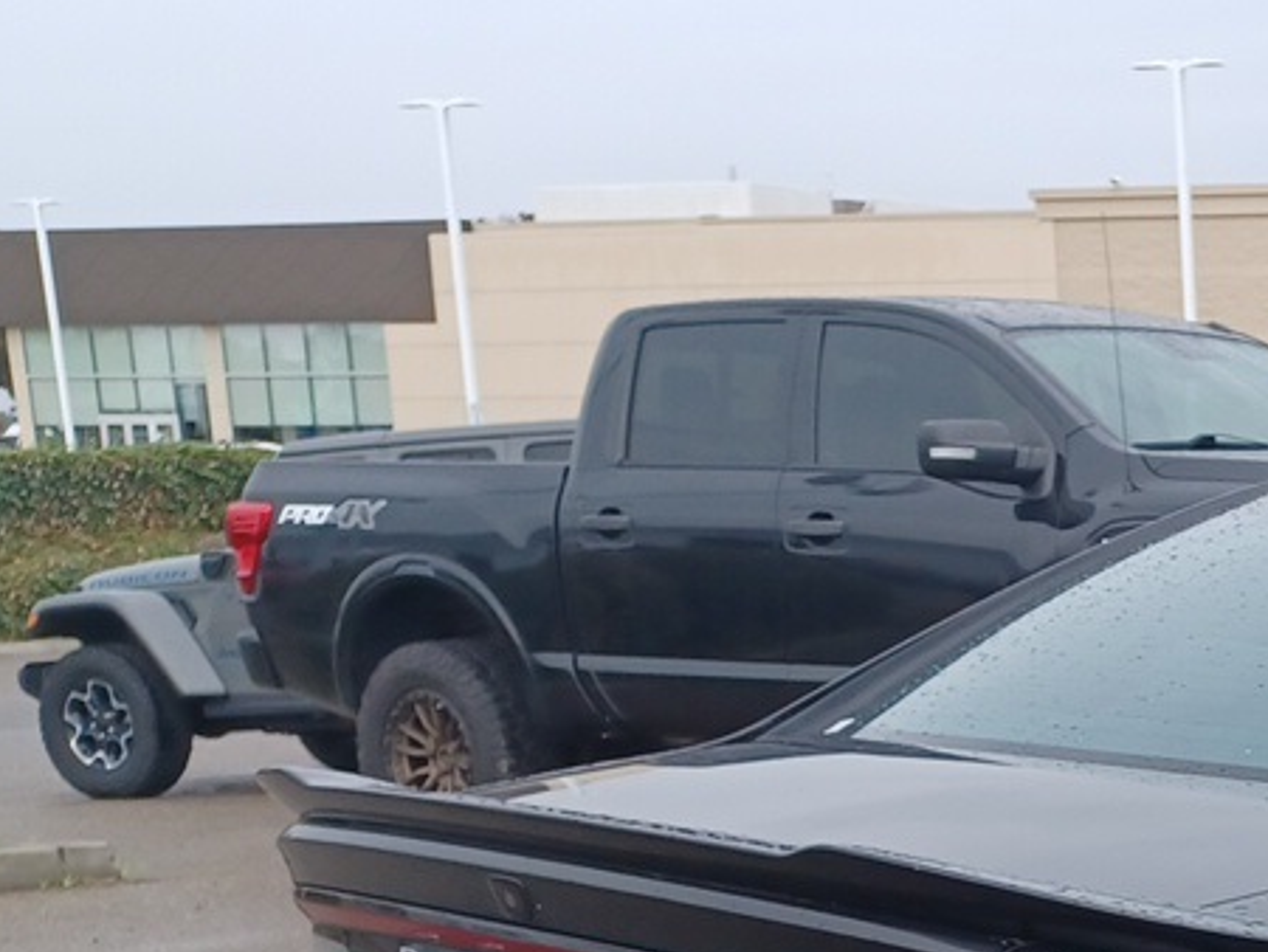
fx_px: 2932
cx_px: 1727
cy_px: 1093
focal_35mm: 80
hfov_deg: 21.6
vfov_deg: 17.7
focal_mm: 4.6
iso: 33
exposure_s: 1/103
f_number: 1.8
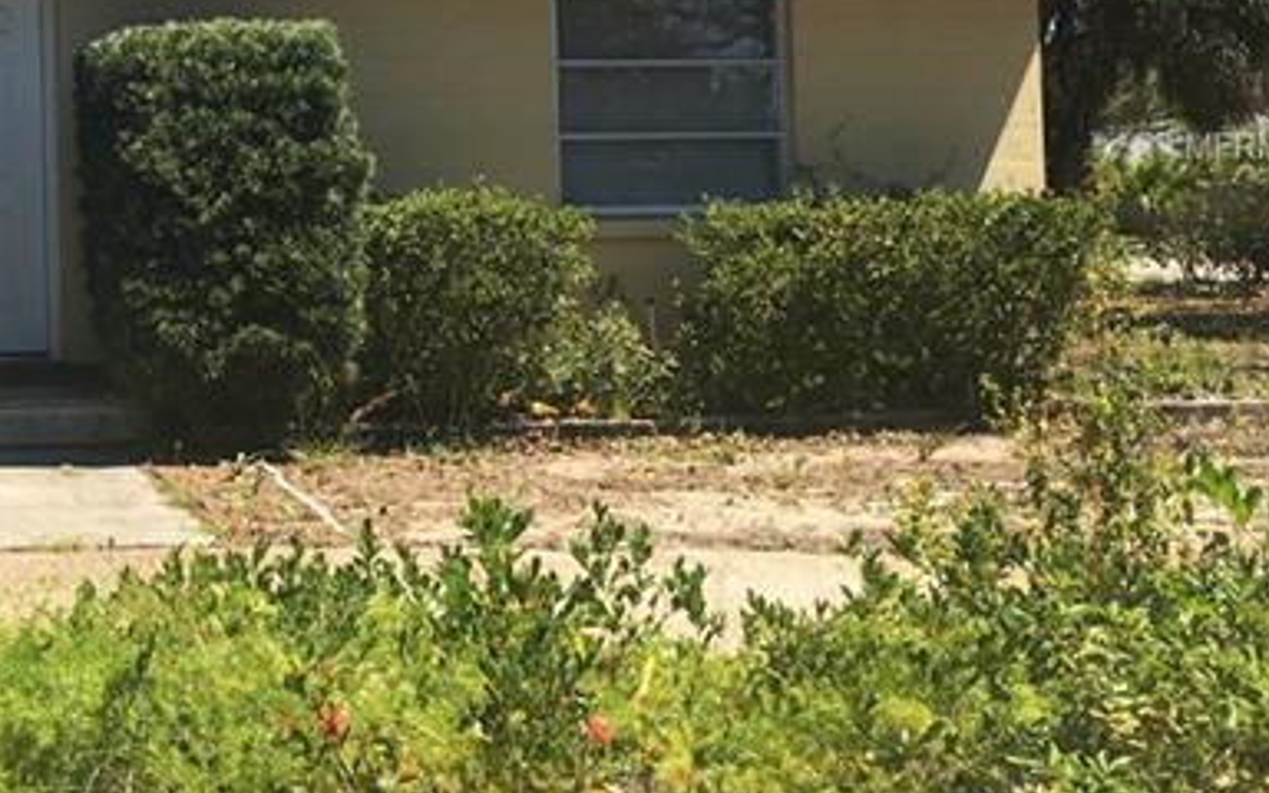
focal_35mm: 64
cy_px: 149
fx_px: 2213
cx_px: 20
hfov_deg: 30.0
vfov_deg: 20.1
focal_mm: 4.15
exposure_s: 1/1115
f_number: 2.2
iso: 25
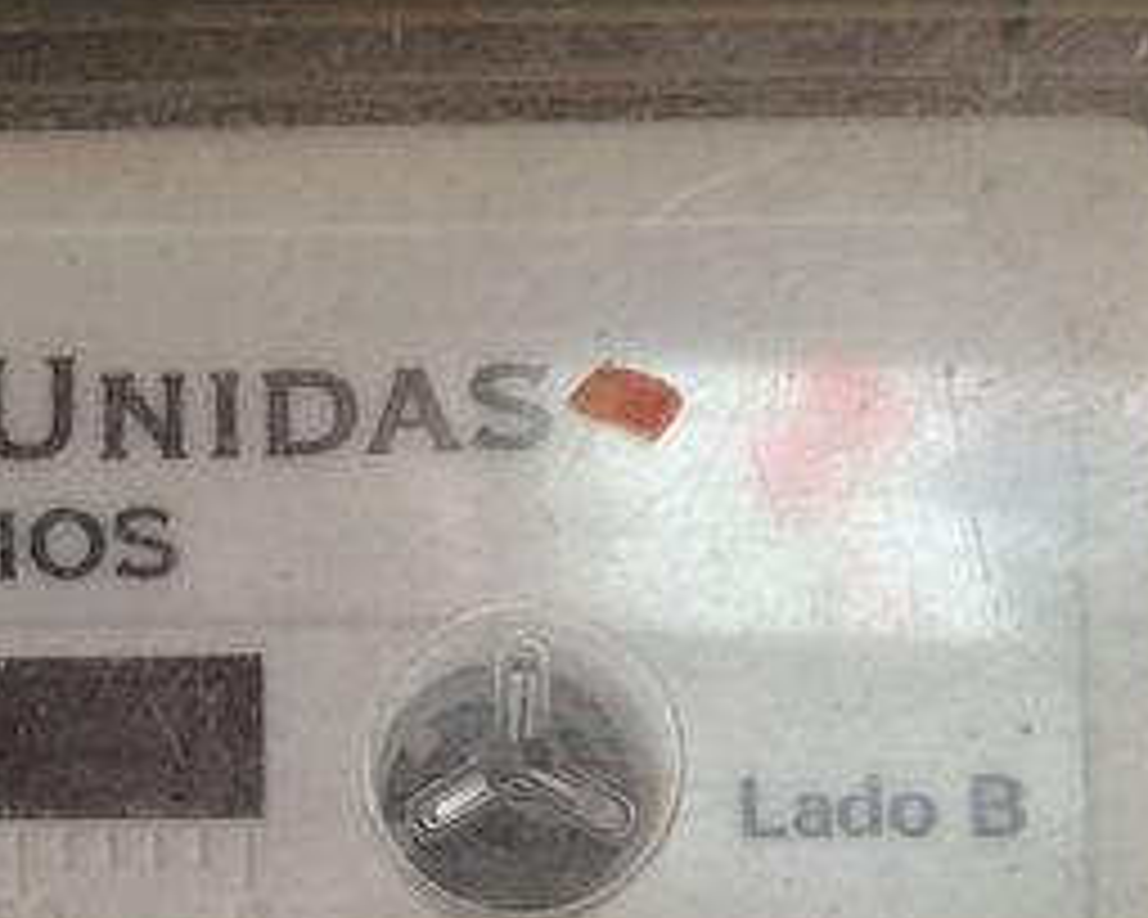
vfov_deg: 20.9
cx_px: 50
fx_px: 2412
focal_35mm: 71
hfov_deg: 25.7
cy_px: 914
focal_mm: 4.15
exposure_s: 1/30
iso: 64
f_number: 2.2
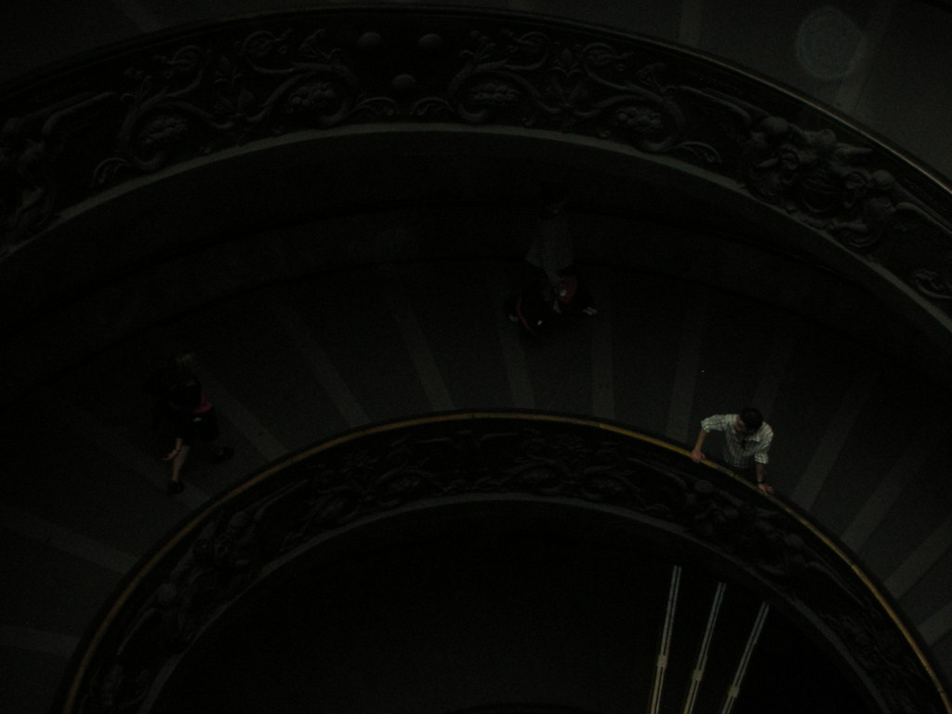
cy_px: 357
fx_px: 1678
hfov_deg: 31.7
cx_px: 476
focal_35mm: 61
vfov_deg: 24.0
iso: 200
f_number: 4
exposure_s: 1/120
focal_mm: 10.1
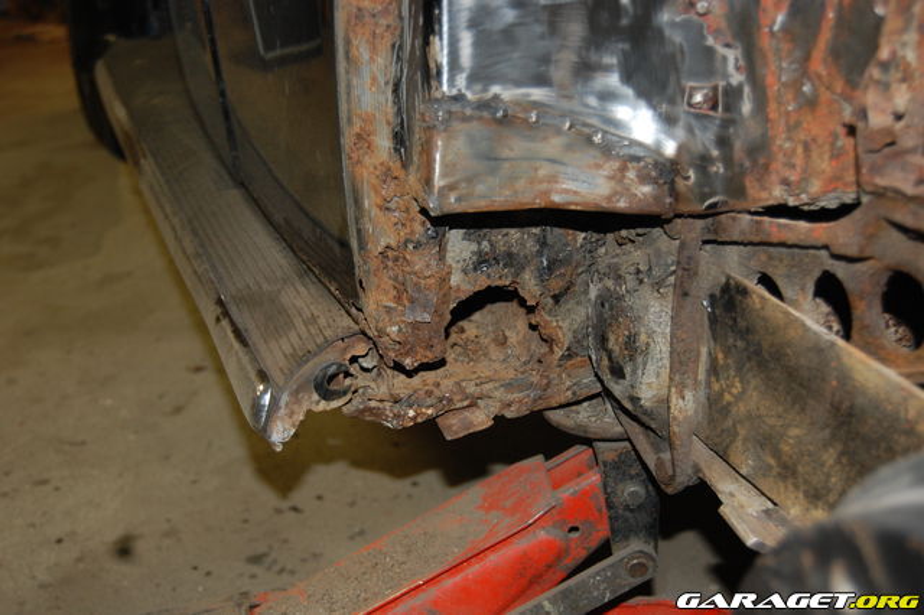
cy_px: 308
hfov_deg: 38.9
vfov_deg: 26.5
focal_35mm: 51
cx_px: 462
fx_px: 1308
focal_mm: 34
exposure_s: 1/60
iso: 400
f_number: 4.5
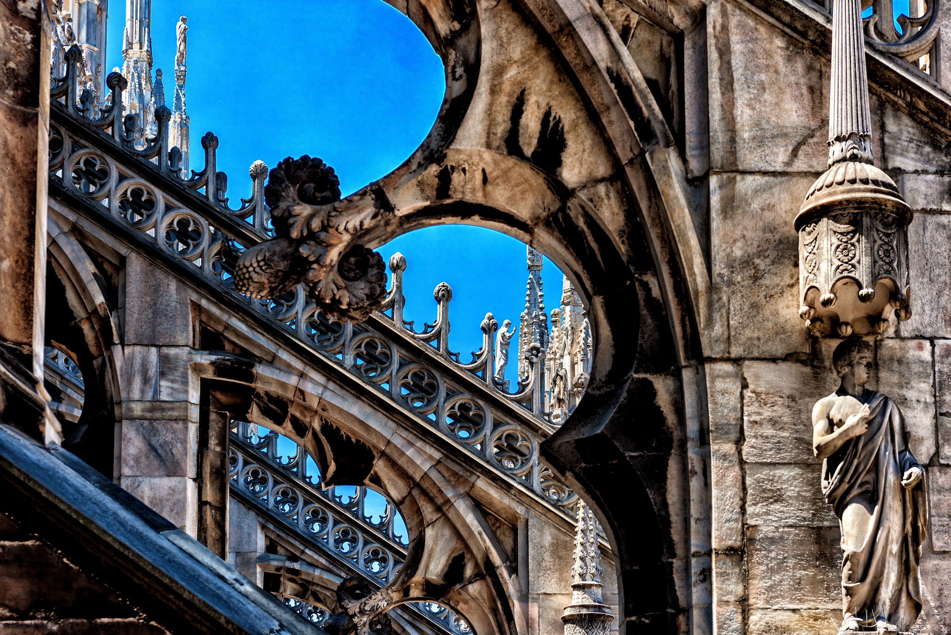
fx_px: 1717
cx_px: 476
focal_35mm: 65
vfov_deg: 20.9
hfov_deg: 31.0
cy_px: 318
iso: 64
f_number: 7.1
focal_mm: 65
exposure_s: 1/125
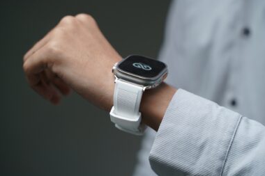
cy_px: 87
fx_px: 581
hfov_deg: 25.7
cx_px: 139
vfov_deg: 17.3
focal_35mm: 79
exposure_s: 1/90
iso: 500
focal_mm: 75
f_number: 4
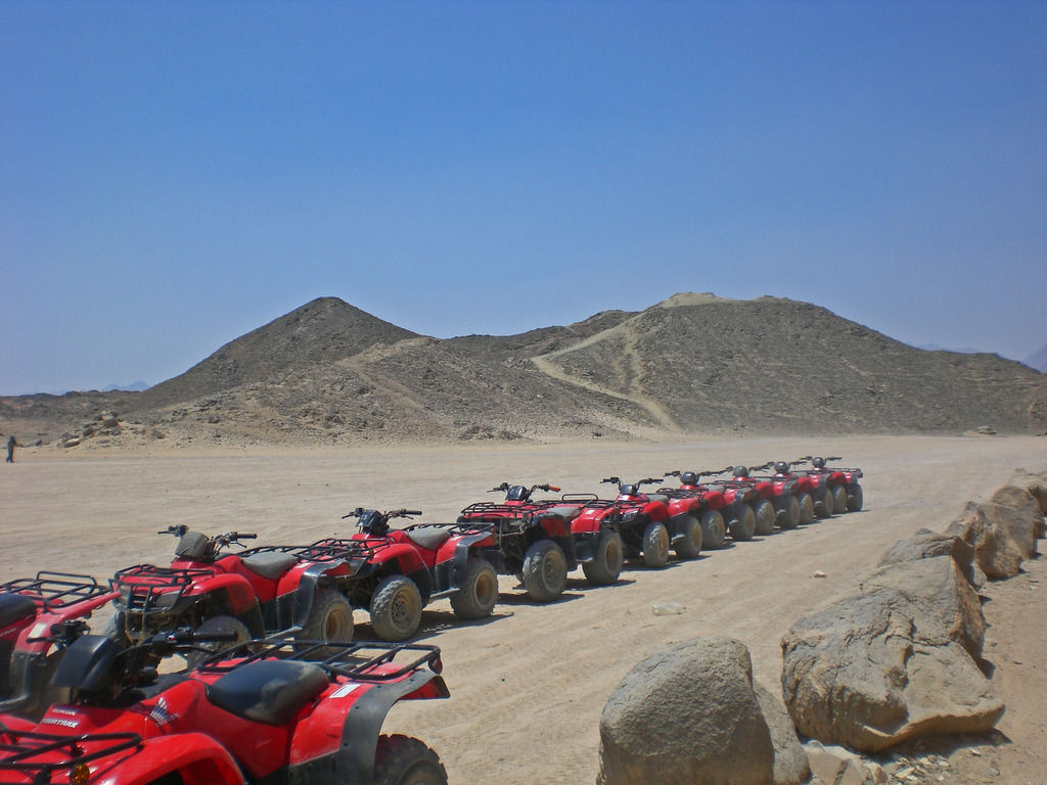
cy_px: 392
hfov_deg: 49.0
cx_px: 524
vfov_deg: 37.7
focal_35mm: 38
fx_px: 1149
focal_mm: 6.3
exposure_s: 1/1000
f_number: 4.4
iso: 50
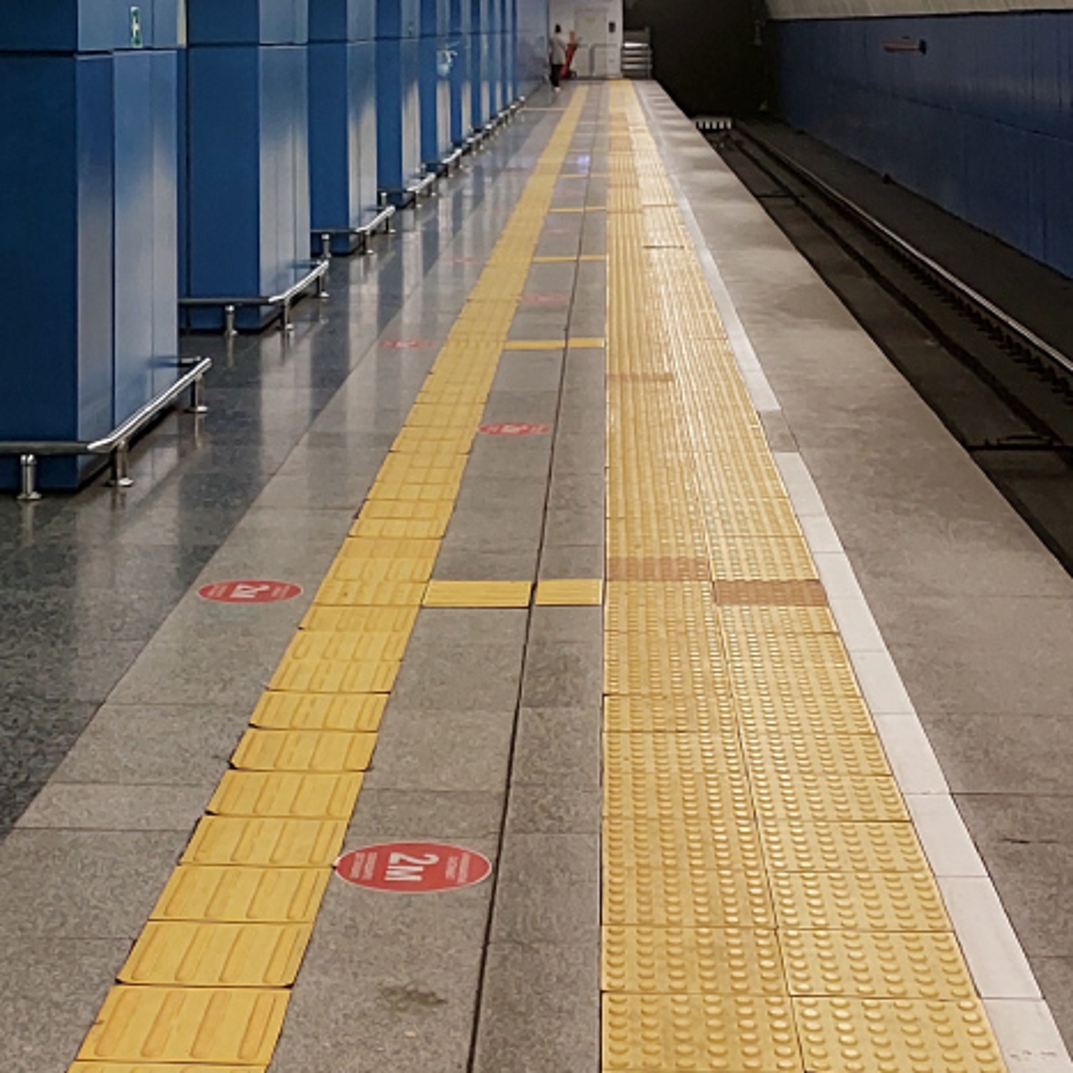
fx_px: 2069
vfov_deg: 27.2
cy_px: -43
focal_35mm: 59
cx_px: 388
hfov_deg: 28.9
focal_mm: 5.23
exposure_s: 1/33
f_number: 1.8
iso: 500
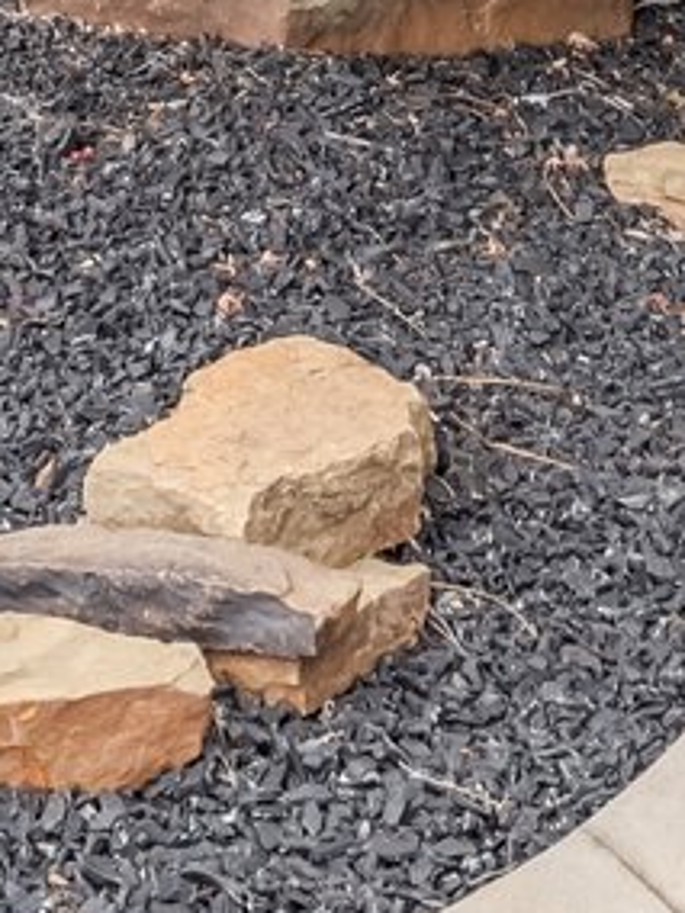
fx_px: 2929
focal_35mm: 111
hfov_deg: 13.3
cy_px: -762
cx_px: 254
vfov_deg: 15.2
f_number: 7.1
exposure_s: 1/320
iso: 200
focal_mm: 16
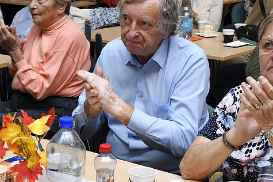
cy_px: 129
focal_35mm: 91
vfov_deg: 15.0
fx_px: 690
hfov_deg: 22.4
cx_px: 136
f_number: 6.3
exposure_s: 1/160
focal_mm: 24
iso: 1600
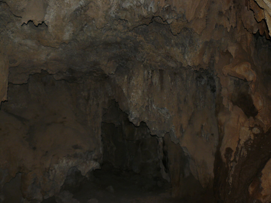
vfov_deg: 39.7
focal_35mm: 36
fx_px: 282
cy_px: 102
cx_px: 136
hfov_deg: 51.4
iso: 100
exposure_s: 1/30
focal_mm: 6
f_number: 2.8
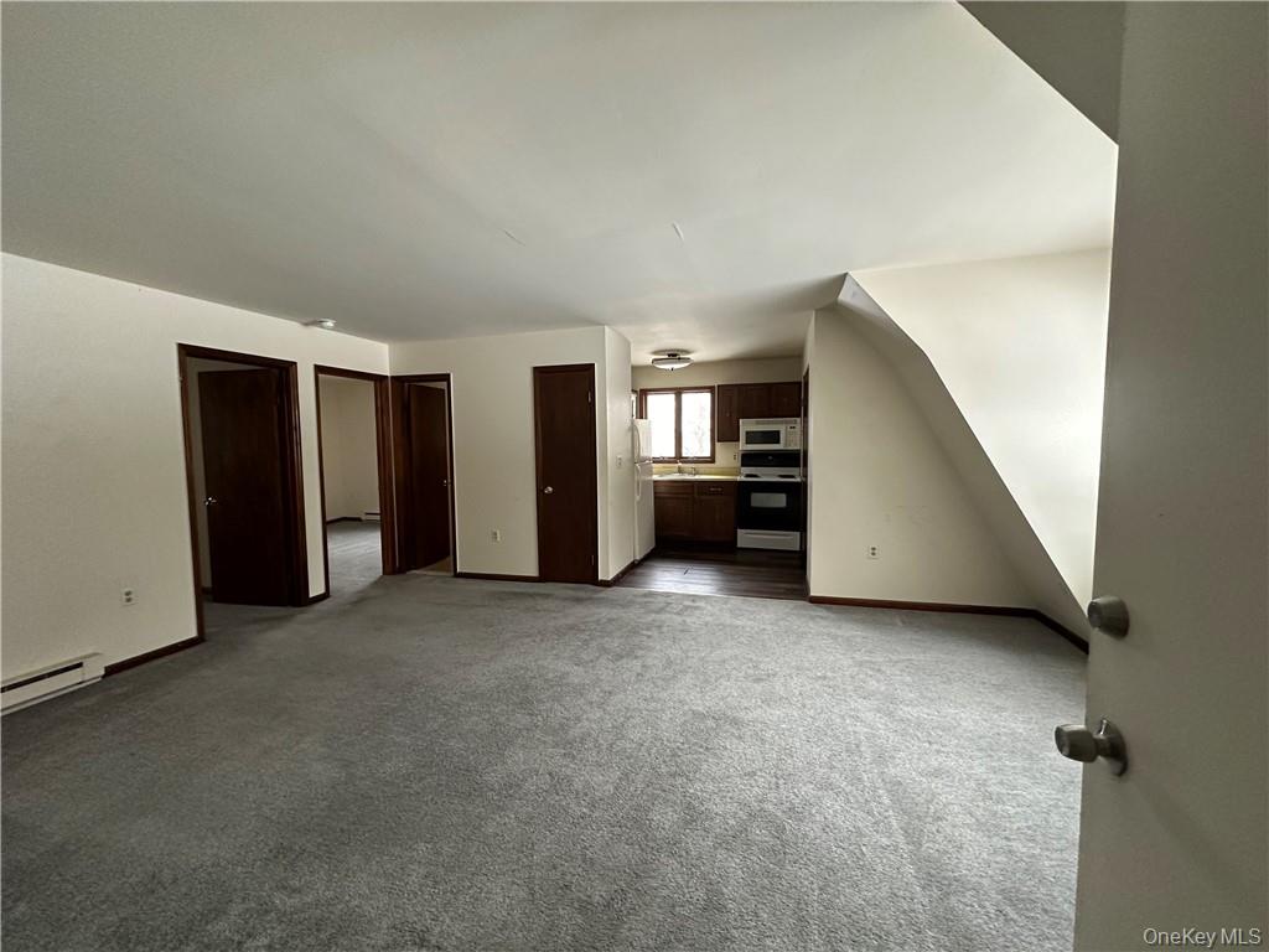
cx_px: 634
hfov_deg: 102.1
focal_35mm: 14
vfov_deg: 85.7
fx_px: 513
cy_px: 476
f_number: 2.2
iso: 400
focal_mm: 2.22
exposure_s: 1/60
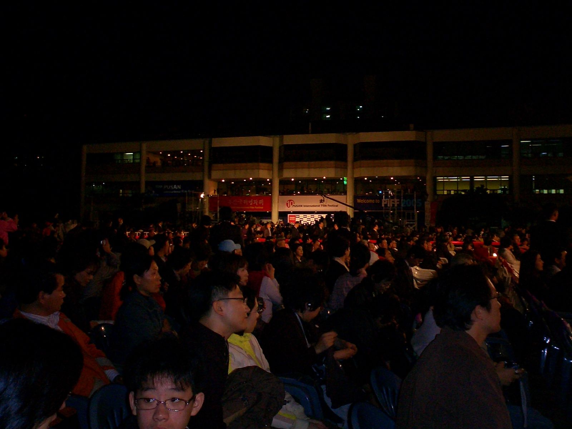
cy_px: 214
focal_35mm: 37
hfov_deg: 50.1
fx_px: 611
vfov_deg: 38.7
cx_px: 286
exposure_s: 1/40
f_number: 3.5
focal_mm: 5.6
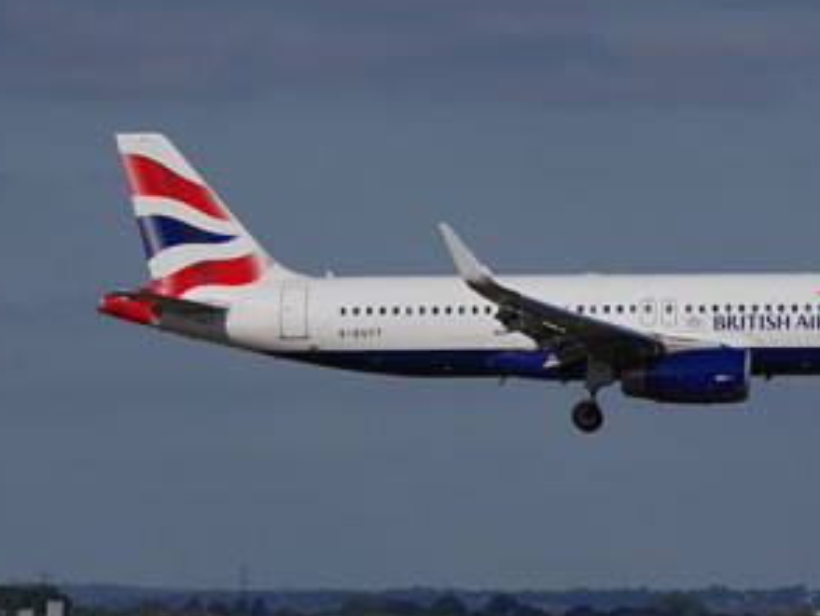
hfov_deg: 4.5
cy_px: 295
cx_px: 546
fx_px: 10475
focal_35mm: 442
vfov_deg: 3.4
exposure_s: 1/1000
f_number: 8
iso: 200
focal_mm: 200
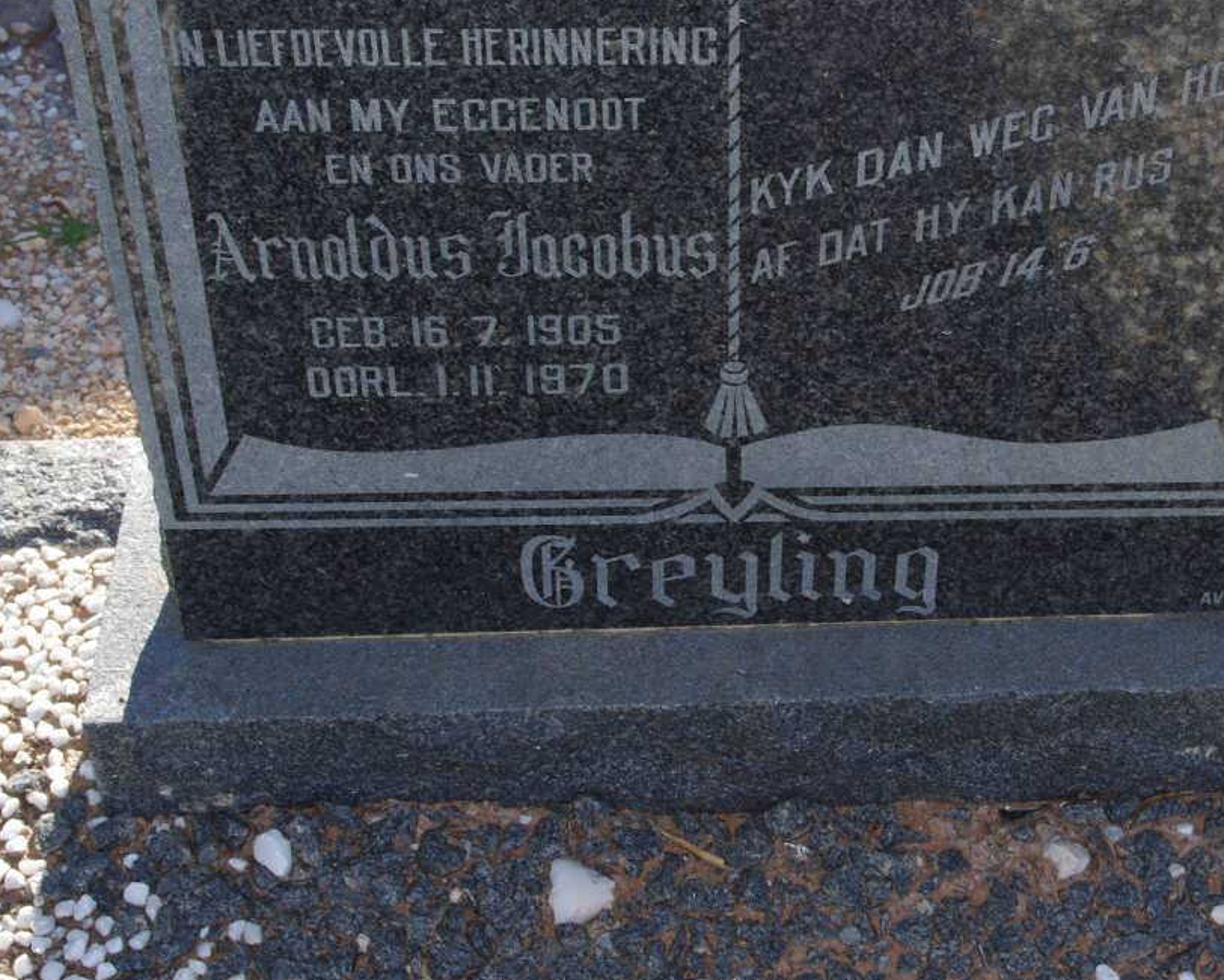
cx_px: 806
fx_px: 2609
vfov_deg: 21.2
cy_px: 385
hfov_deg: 26.3
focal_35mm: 72
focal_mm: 35
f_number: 11
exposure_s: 1/60
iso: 200
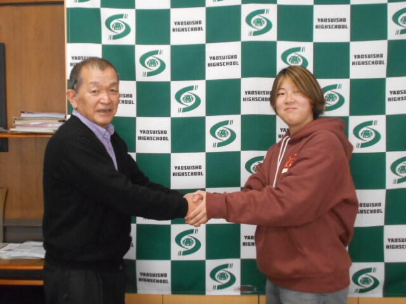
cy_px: 152
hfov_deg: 38.2
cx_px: 203
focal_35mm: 50
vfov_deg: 29.1
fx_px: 586
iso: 800
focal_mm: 8.8
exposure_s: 1/80
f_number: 4.5
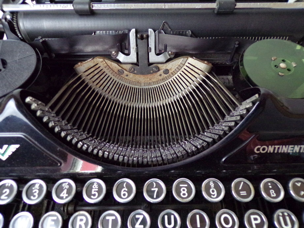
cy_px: 114
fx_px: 211
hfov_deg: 71.6
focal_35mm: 24
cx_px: 152
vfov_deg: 56.8
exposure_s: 1/60
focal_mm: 4.3
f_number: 3
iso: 800
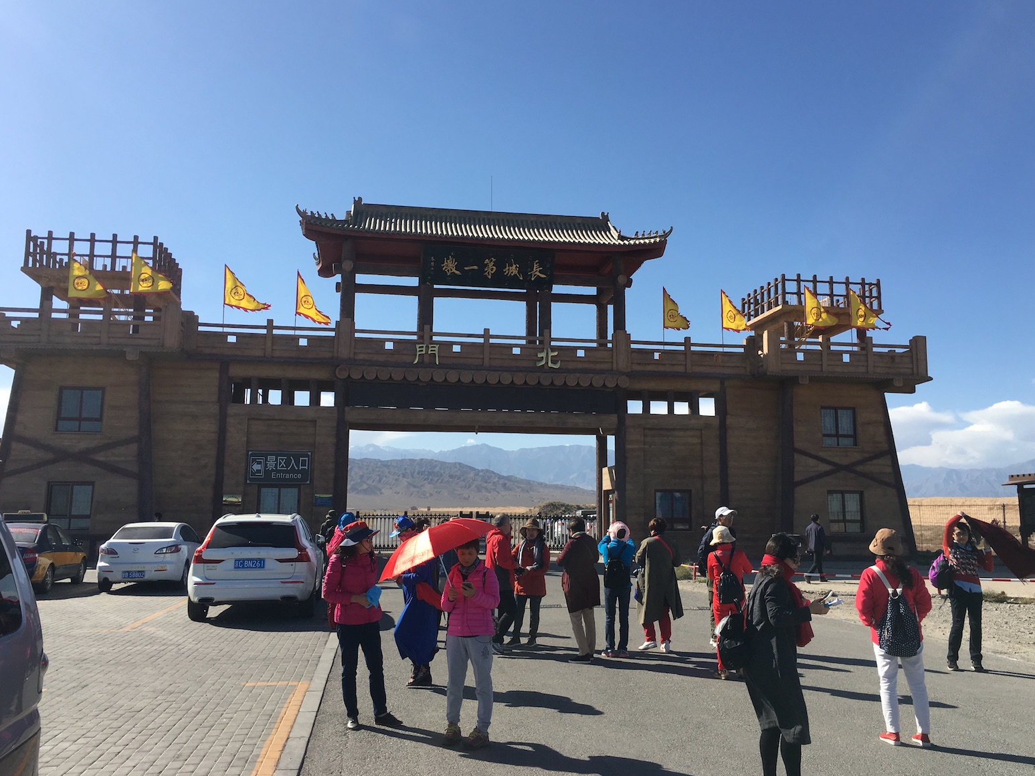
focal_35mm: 30
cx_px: 531
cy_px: 386
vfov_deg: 46.8
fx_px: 897
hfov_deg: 60.0
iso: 25
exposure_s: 1/1672
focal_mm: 4.15
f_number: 2.2
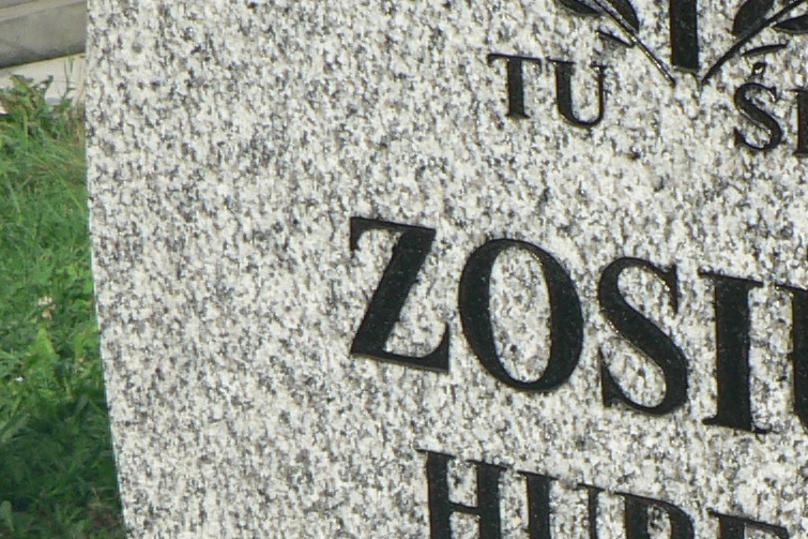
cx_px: 688
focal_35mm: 127
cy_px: 566
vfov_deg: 10.7
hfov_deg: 16.0
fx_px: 2850
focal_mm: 6
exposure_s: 1/320
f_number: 4.5
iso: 80
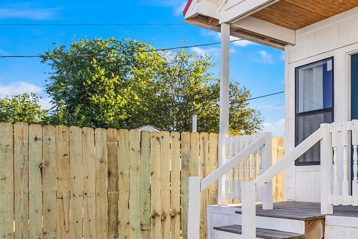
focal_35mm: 42
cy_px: 103
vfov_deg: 31.9
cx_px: 379
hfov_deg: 39.3
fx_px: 418
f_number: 8
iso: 250
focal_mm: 16
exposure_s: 1/50
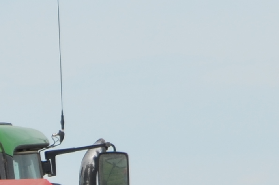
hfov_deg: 1.7
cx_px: 250
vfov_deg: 1.1
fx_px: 9380
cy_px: 30
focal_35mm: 1213
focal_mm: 116
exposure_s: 1/250
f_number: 8
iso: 140
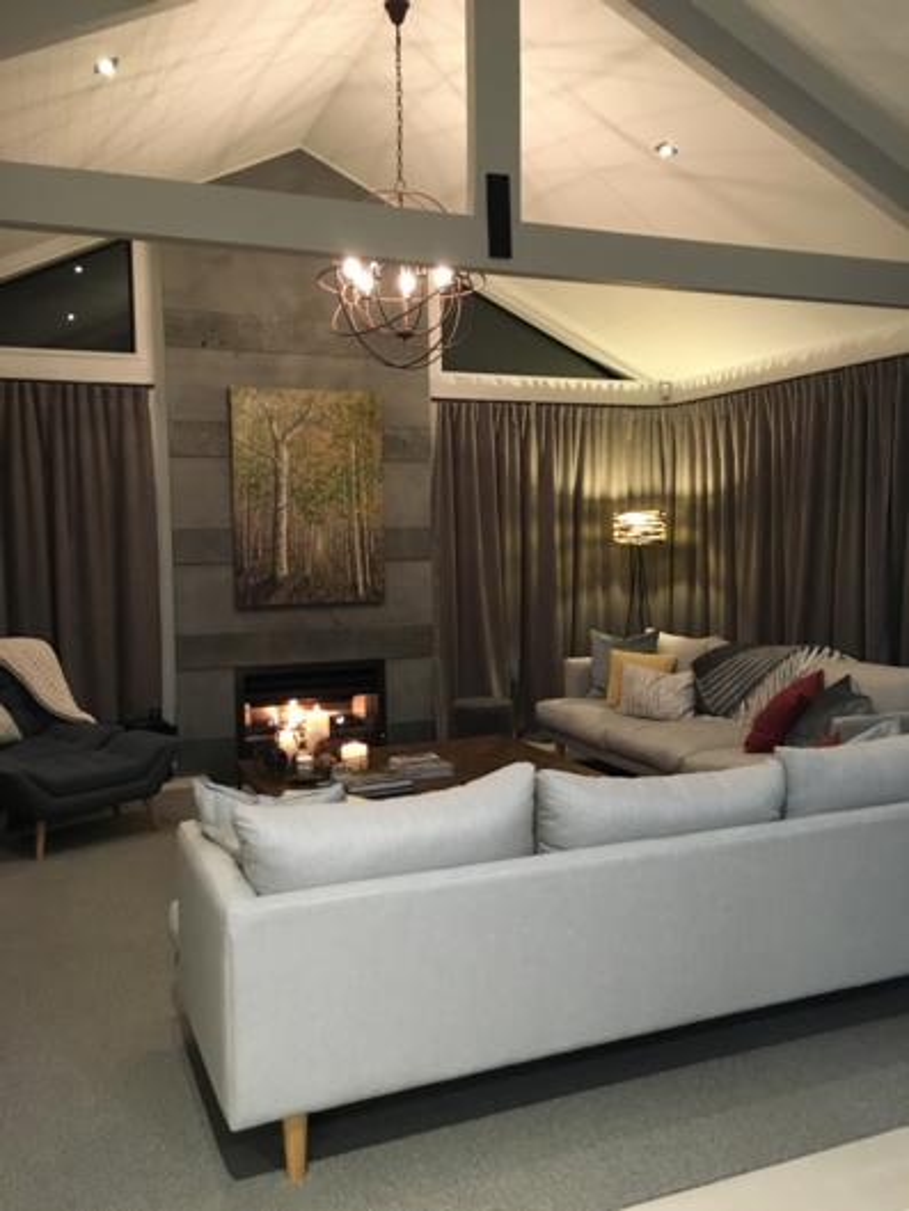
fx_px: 1015
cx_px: 454
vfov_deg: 61.6
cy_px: 606
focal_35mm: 29
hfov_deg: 48.2
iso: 200
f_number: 2.2
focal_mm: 4.15
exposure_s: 1/17
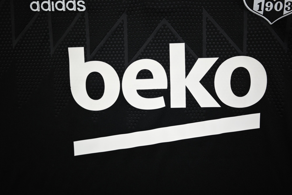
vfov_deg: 41.1
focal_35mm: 32
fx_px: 260
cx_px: 146
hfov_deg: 58.7
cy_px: 98
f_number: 4.8
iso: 200
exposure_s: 1/125
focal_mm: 32
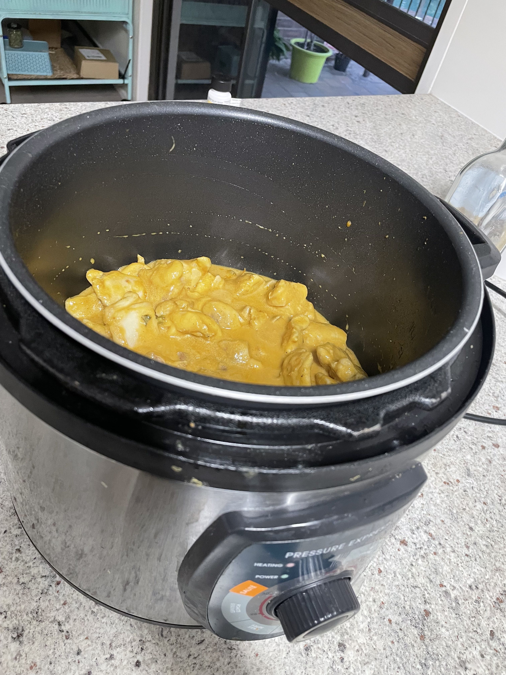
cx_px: 253
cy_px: 338
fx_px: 507
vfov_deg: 67.3
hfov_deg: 53.1
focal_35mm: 26
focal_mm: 4.2
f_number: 1.6
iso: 250
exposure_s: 1/60
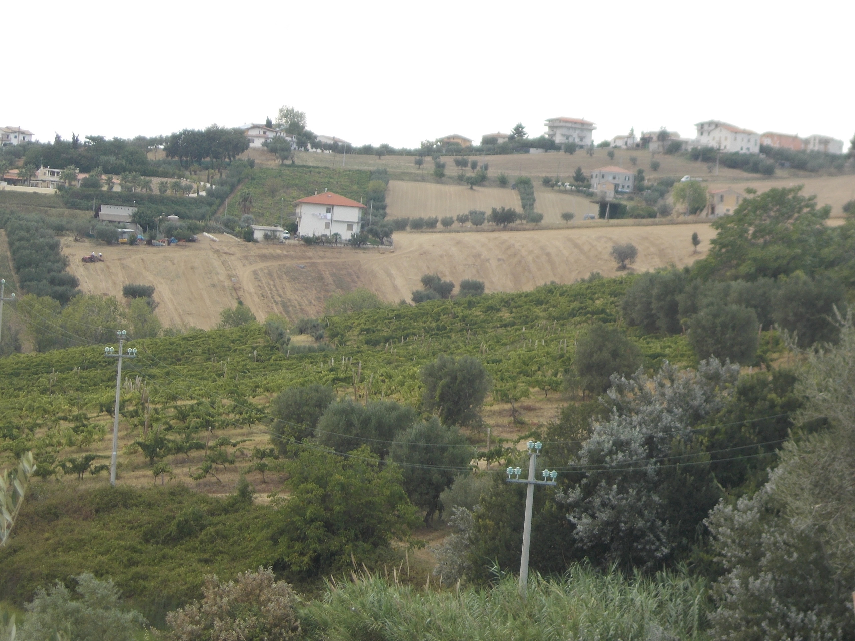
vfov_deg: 11.4
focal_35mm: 130
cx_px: 428
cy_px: 320
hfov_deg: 15.2
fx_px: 3211
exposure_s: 1/60
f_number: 6.5
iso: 80
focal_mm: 23
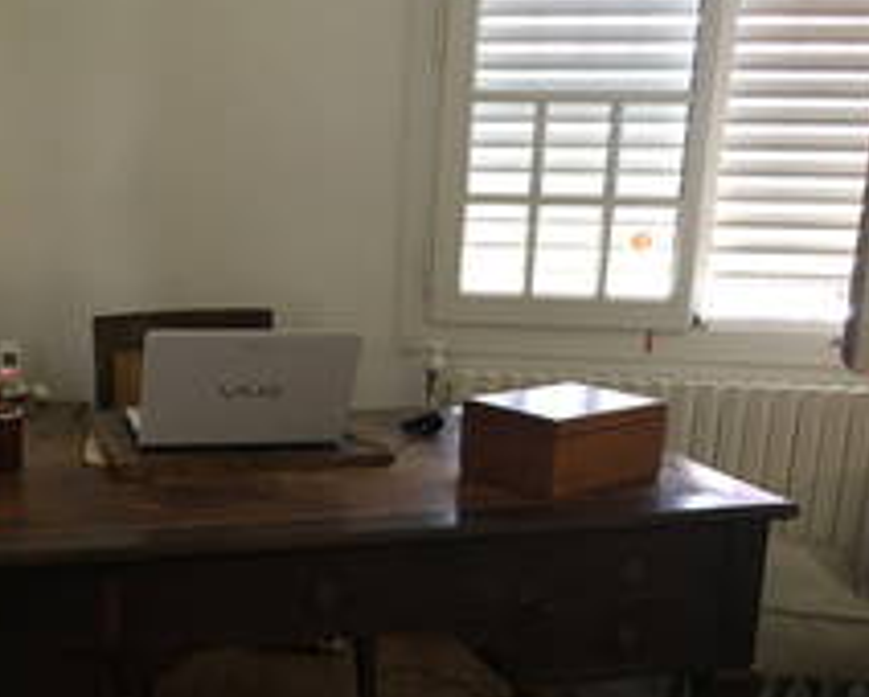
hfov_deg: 38.0
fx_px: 1236
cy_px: 463
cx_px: 242
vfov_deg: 31.3
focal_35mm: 48
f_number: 2.2
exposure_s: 1/33
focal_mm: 4.15
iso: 160
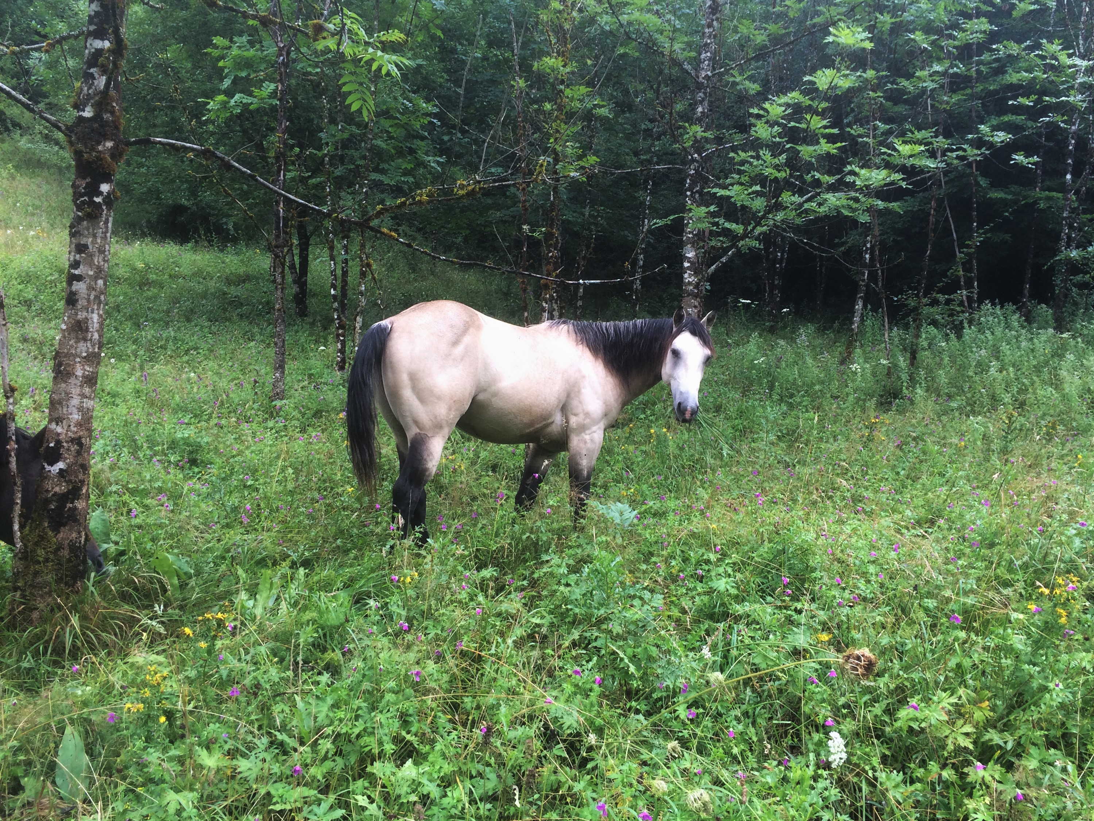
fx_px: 917
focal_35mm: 29
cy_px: 410
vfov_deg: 48.2
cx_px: 547
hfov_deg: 61.7
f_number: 2.2
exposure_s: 1/100
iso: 40
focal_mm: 4.15
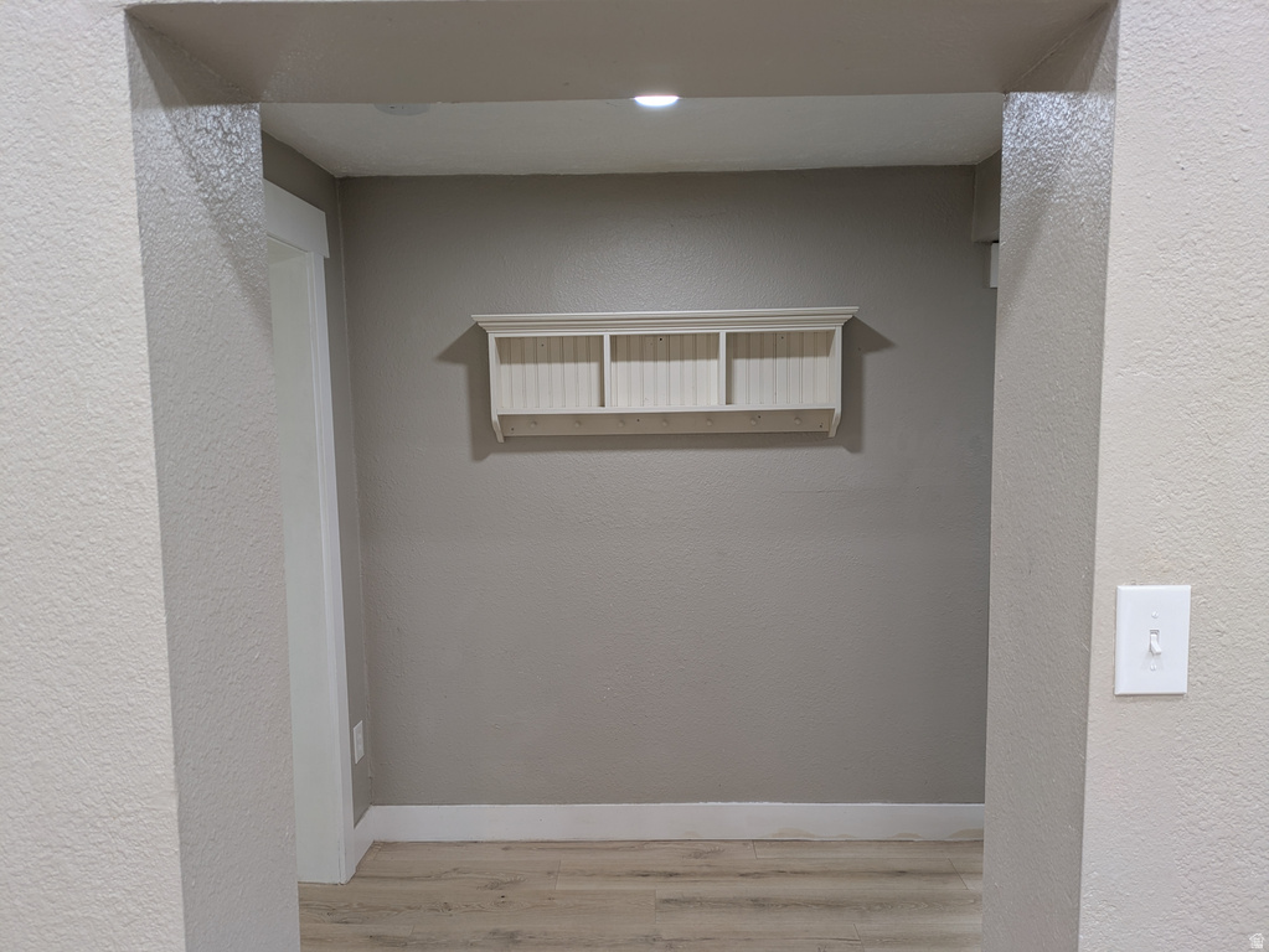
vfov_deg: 54.9
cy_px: 476
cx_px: 634
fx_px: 917
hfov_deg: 69.4
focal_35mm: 25
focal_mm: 5.43
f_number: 1.89
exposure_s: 1/24
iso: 64
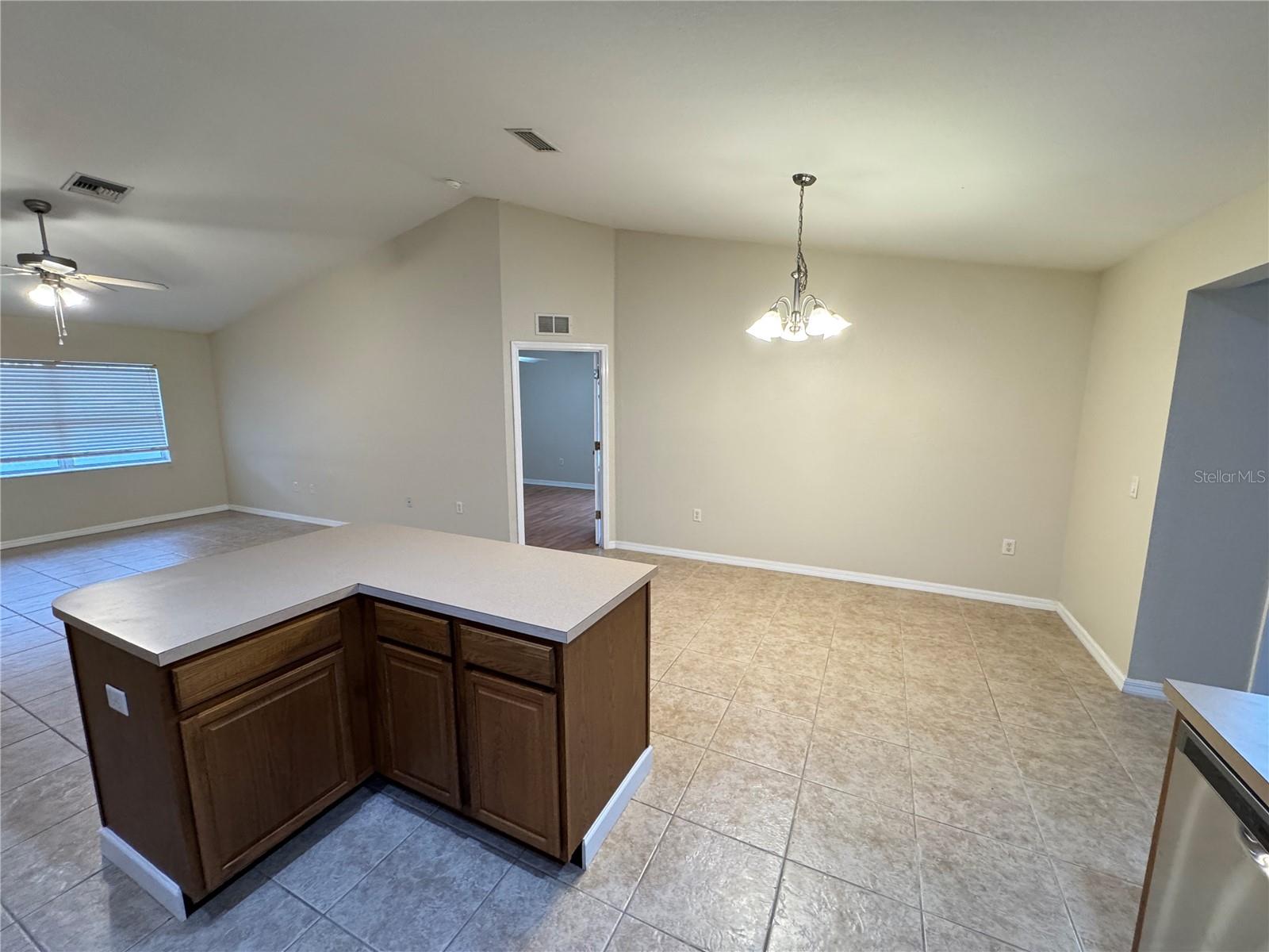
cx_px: 634
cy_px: 476
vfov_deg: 85.7
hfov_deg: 102.1
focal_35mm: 14
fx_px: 513
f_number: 2.2
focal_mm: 2.22
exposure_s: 1/60
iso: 320
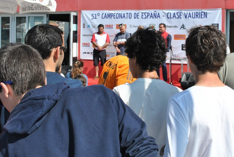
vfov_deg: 23.0
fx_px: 384
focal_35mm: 59
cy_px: 49
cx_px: 146
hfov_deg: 33.7
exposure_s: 1/250
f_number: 8
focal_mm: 26
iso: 100
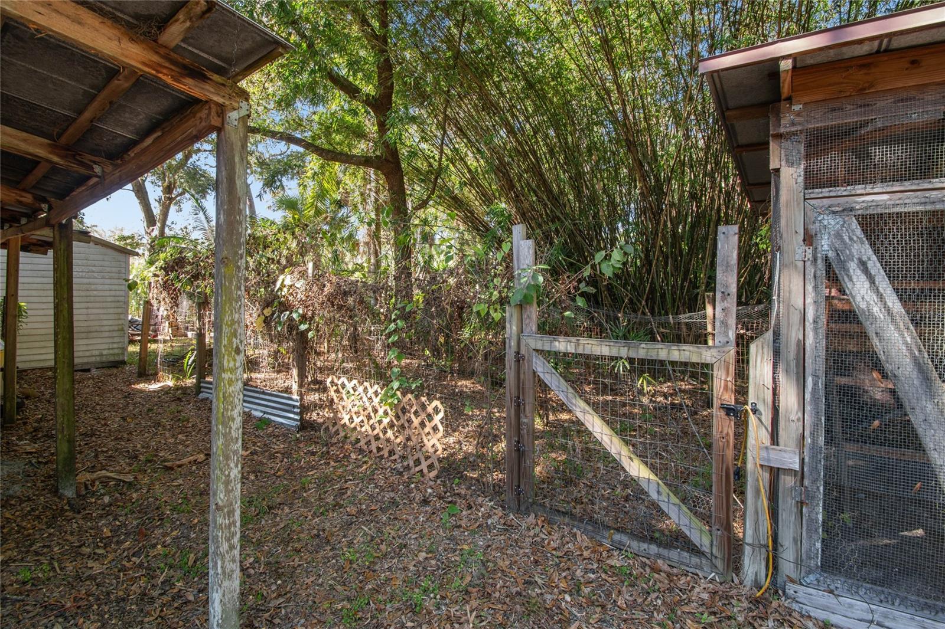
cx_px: 472
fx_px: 394
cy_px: 314
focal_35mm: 15
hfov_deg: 100.4
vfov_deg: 77.3
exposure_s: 1/10
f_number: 7.1
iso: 100
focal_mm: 10
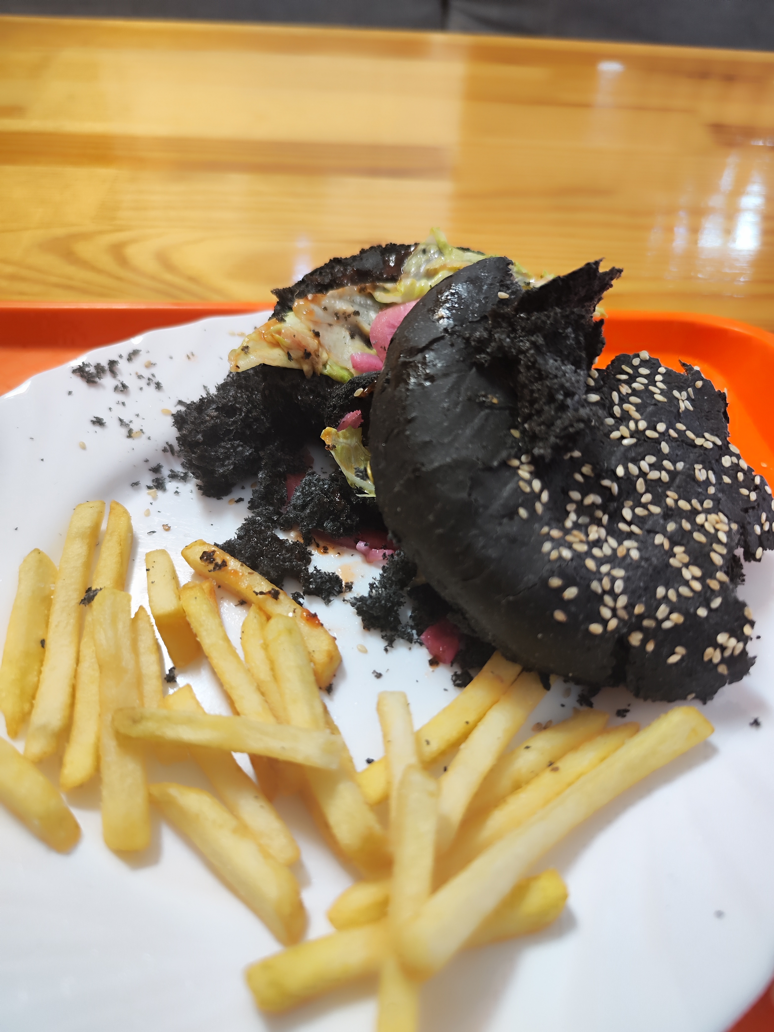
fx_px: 686
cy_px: 516
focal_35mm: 23
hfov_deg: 58.9
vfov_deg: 73.9
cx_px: 387
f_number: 1.69
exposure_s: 1/100
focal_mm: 7.01
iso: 885
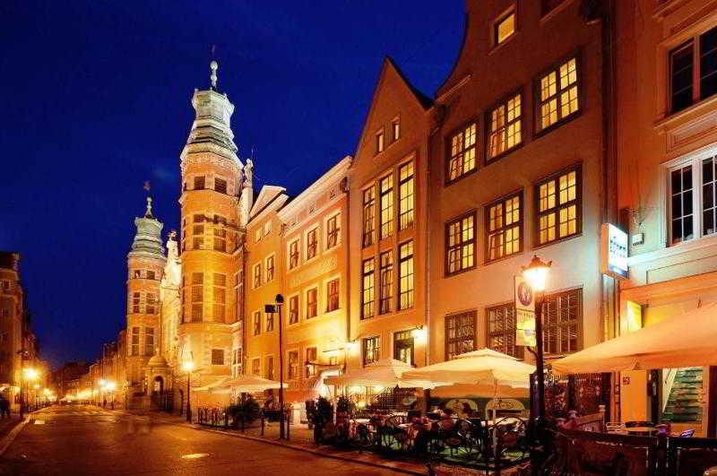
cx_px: 358
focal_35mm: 15
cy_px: 238
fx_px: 298
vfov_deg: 77.2
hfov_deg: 100.5
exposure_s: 1
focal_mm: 10
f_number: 5.6
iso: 640
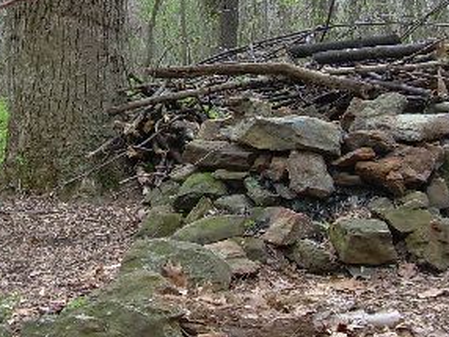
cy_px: 88
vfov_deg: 17.3
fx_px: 1103
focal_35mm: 85
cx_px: 104
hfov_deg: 22.7
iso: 50
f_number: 2.8
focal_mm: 6.3
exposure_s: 1/115
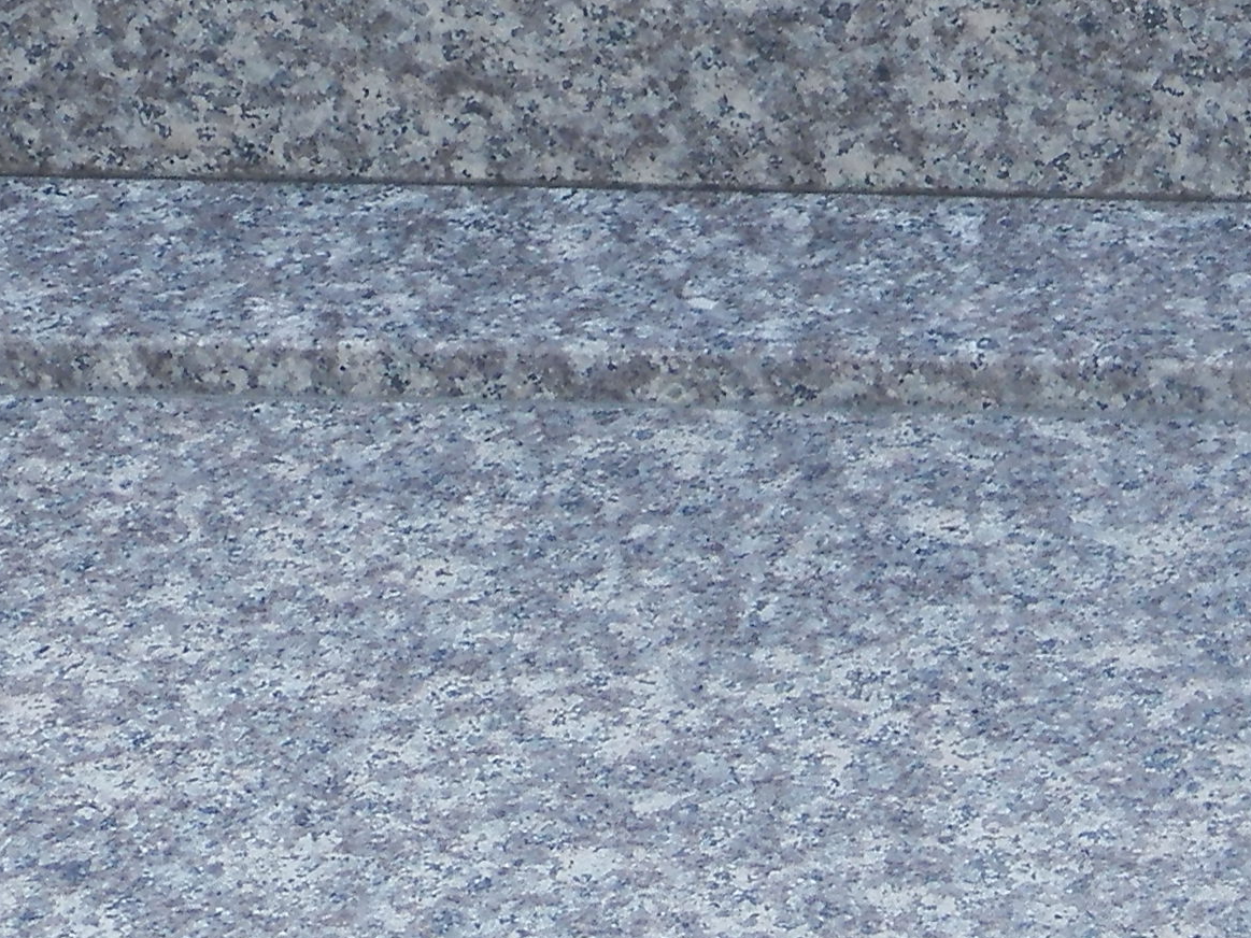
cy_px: -570
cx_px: 1651
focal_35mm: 218
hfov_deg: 8.9
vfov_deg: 6.7
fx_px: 7878
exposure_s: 1/125
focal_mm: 9.9
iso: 80
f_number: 3.8
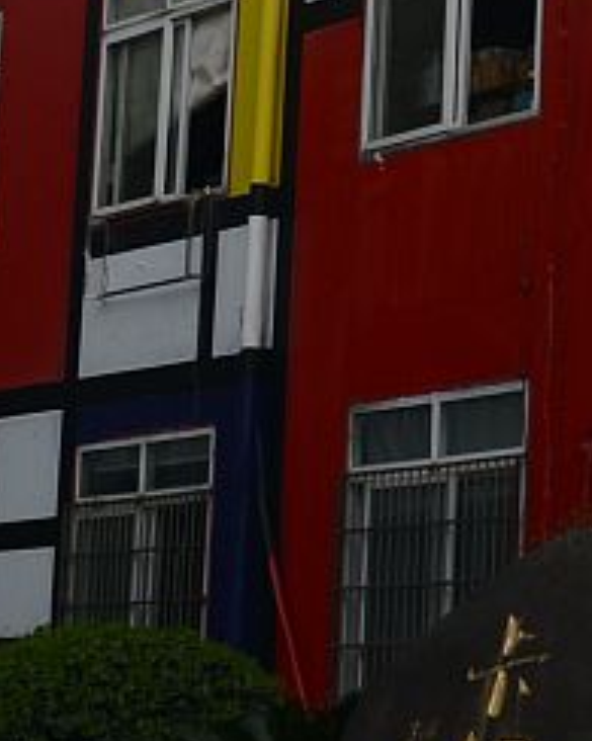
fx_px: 2433
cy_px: 202
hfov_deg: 11.3
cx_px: 1466
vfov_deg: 17.2
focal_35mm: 111
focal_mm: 24
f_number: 3.2
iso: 640
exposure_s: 1/8000
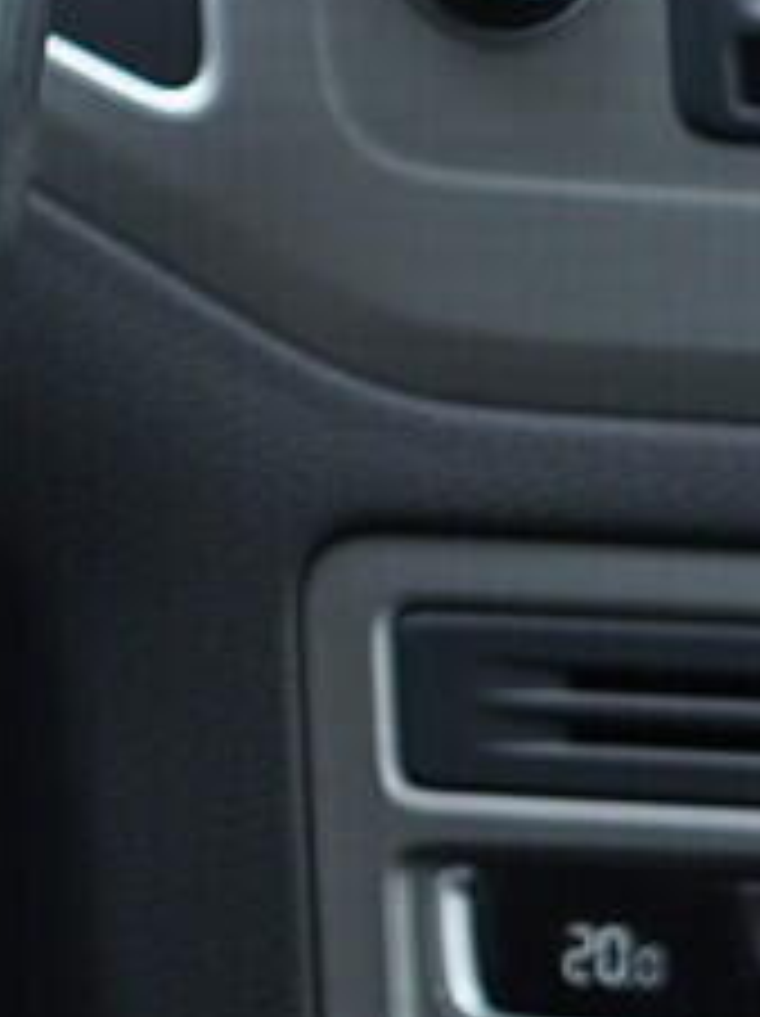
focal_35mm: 221
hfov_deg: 6.0
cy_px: -32
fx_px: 6482
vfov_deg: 8.9
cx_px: -1898
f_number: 2.8
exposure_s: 1/40
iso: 200
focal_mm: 24
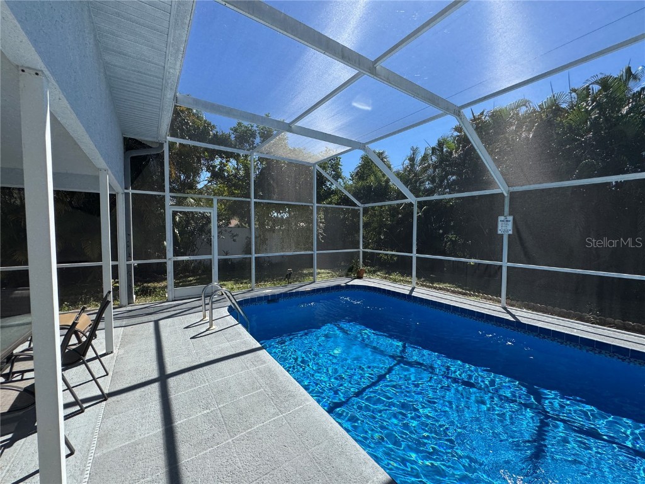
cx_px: 322
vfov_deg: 85.7
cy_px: 242
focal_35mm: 14
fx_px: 261
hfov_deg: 102.1
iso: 40
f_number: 2.2
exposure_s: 1/812
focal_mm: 2.22
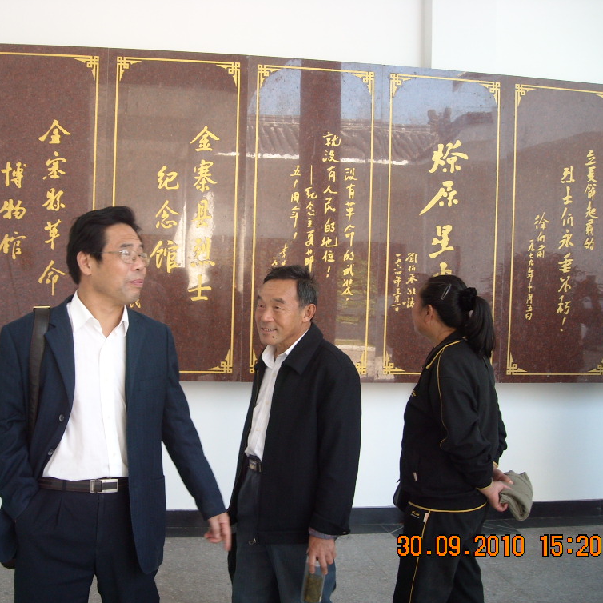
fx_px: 828
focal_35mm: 42
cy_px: 303
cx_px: 227
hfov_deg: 39.8
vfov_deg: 40.0
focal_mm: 5.7
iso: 100
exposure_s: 1/60
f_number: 2.8
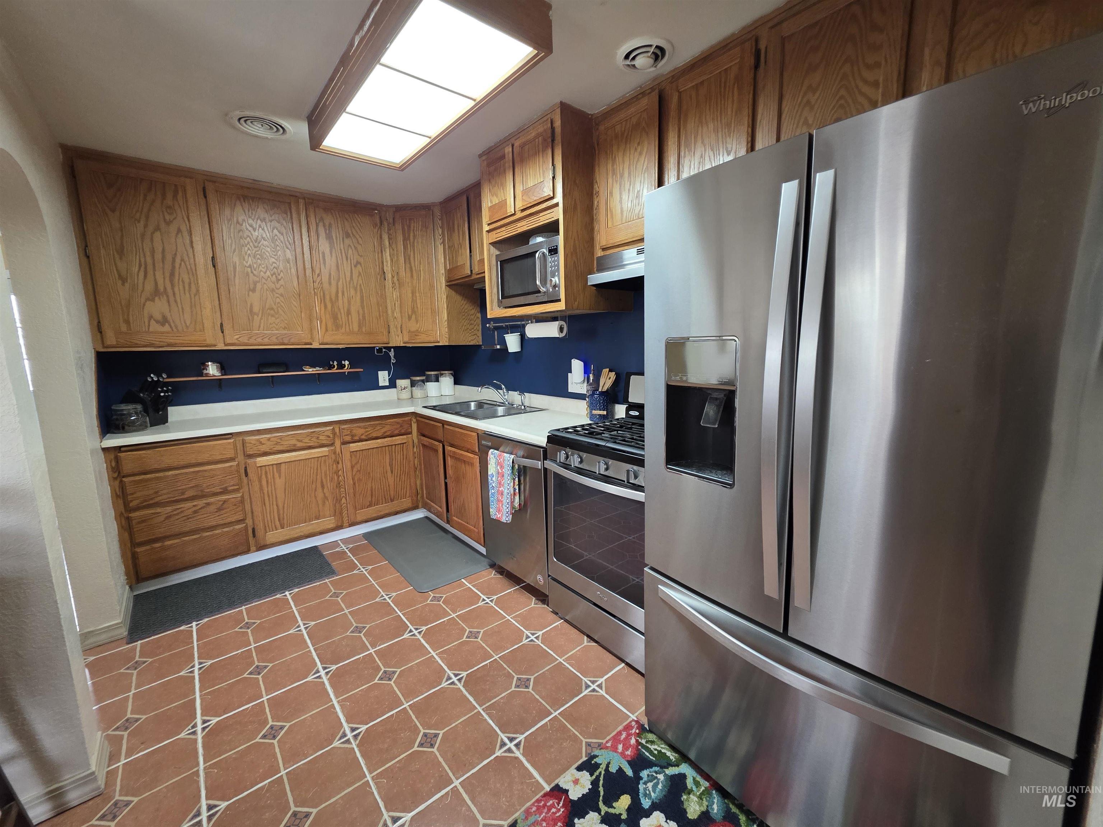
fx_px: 414
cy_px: 414
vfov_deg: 89.9
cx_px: 552
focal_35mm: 13
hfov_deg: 106.2
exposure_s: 1/60
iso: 200
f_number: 1.9
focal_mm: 2.2
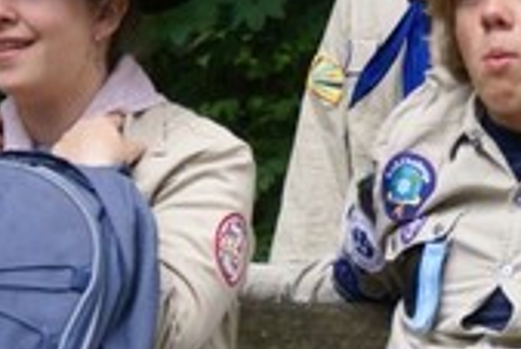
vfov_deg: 3.5
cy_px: 83
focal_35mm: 398
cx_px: 879
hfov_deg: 5.1
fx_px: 5765
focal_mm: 70
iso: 800
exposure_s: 1/250
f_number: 5.6
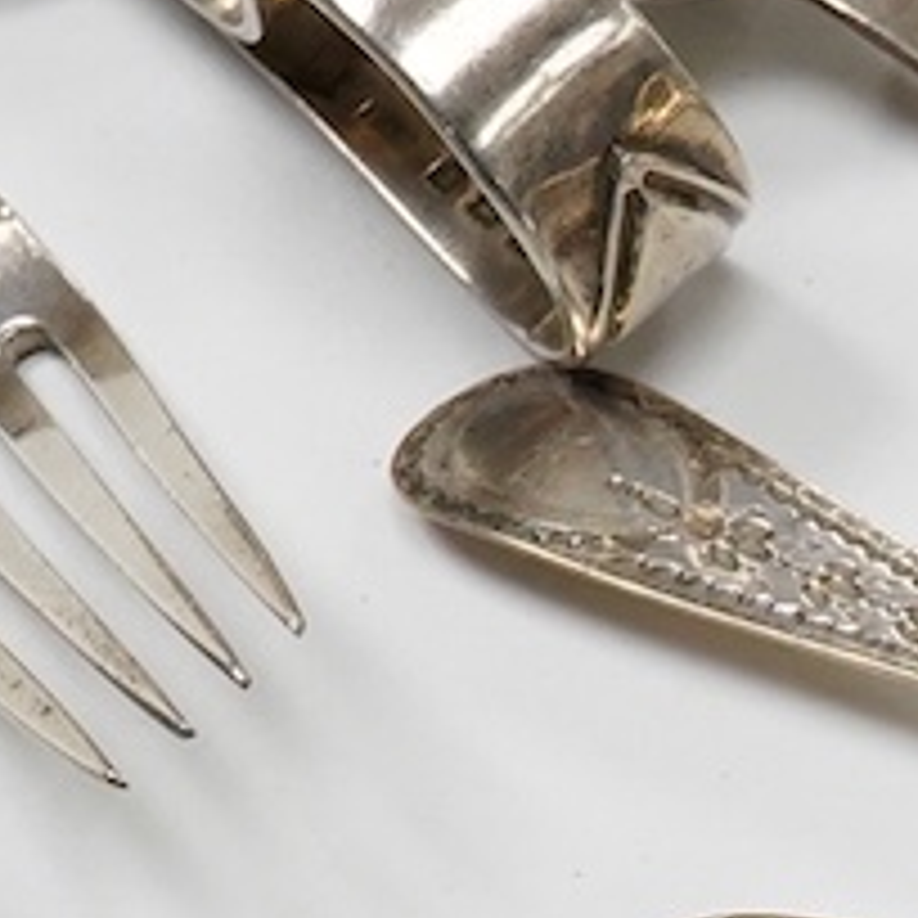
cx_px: 2518
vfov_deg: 8.2
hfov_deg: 7.5
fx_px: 6331
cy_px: 1256
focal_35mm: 211
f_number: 18
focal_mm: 30
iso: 2500
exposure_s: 1/100
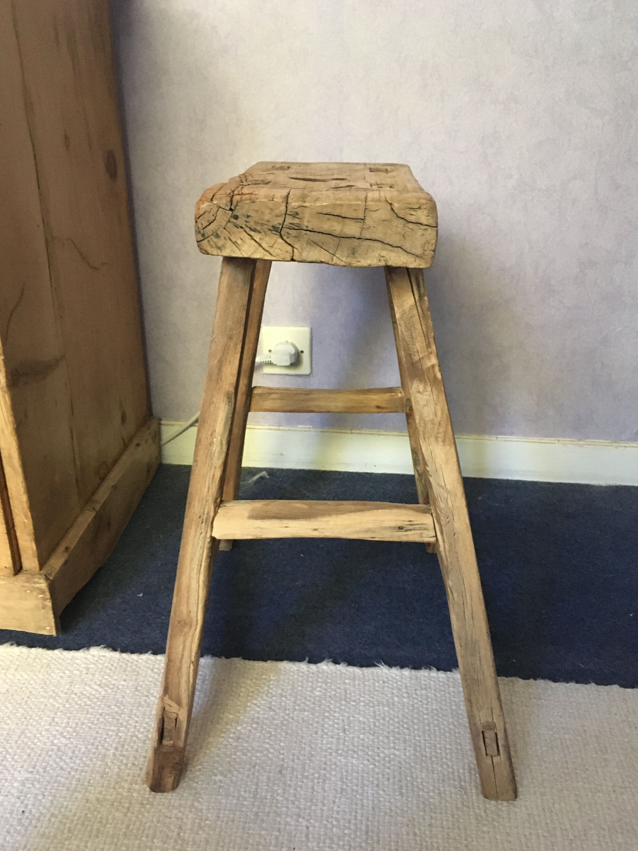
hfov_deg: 46.8
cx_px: 317
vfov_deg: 60.0
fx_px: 737
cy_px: 424
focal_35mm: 30
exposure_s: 1/17
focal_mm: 4.15
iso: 250
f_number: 2.2
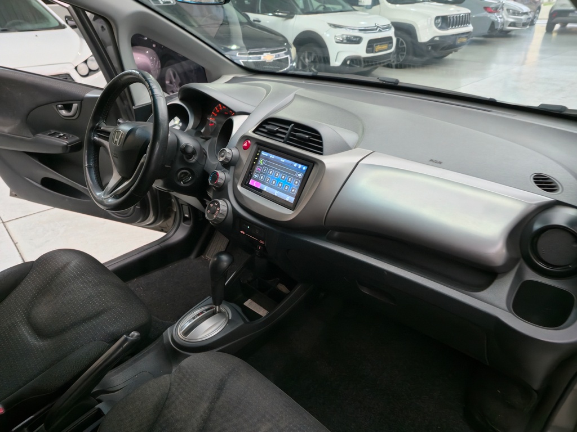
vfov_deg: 58.9
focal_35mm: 23
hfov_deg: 73.9
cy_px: 216
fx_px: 383
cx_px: 288
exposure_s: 1/40
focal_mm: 6.3
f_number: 1.7
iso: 500
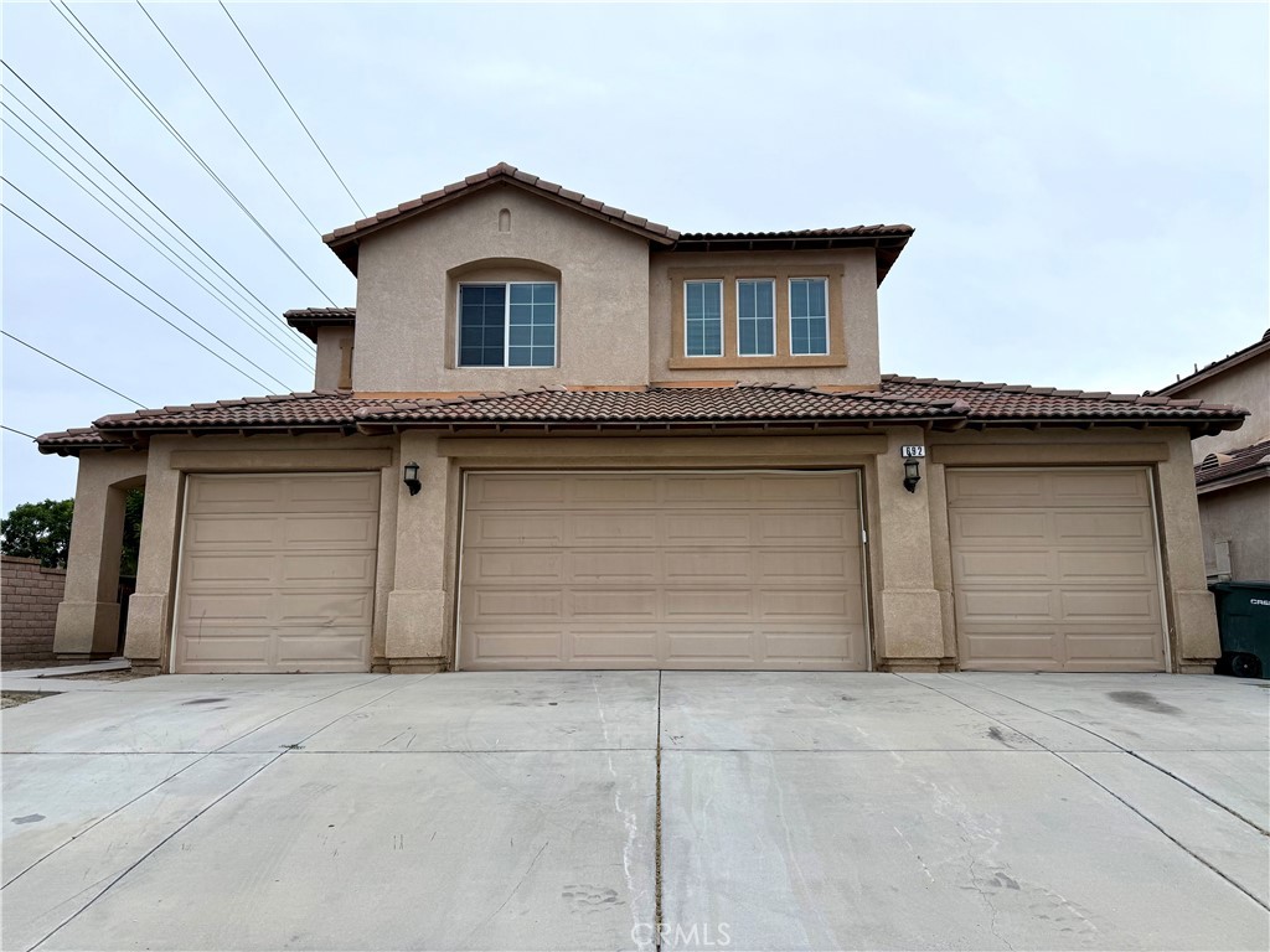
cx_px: 635
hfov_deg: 71.6
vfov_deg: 56.8
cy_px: 476
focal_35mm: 24
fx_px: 881
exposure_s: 1/3759
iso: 80
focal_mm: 6.76
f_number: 1.78
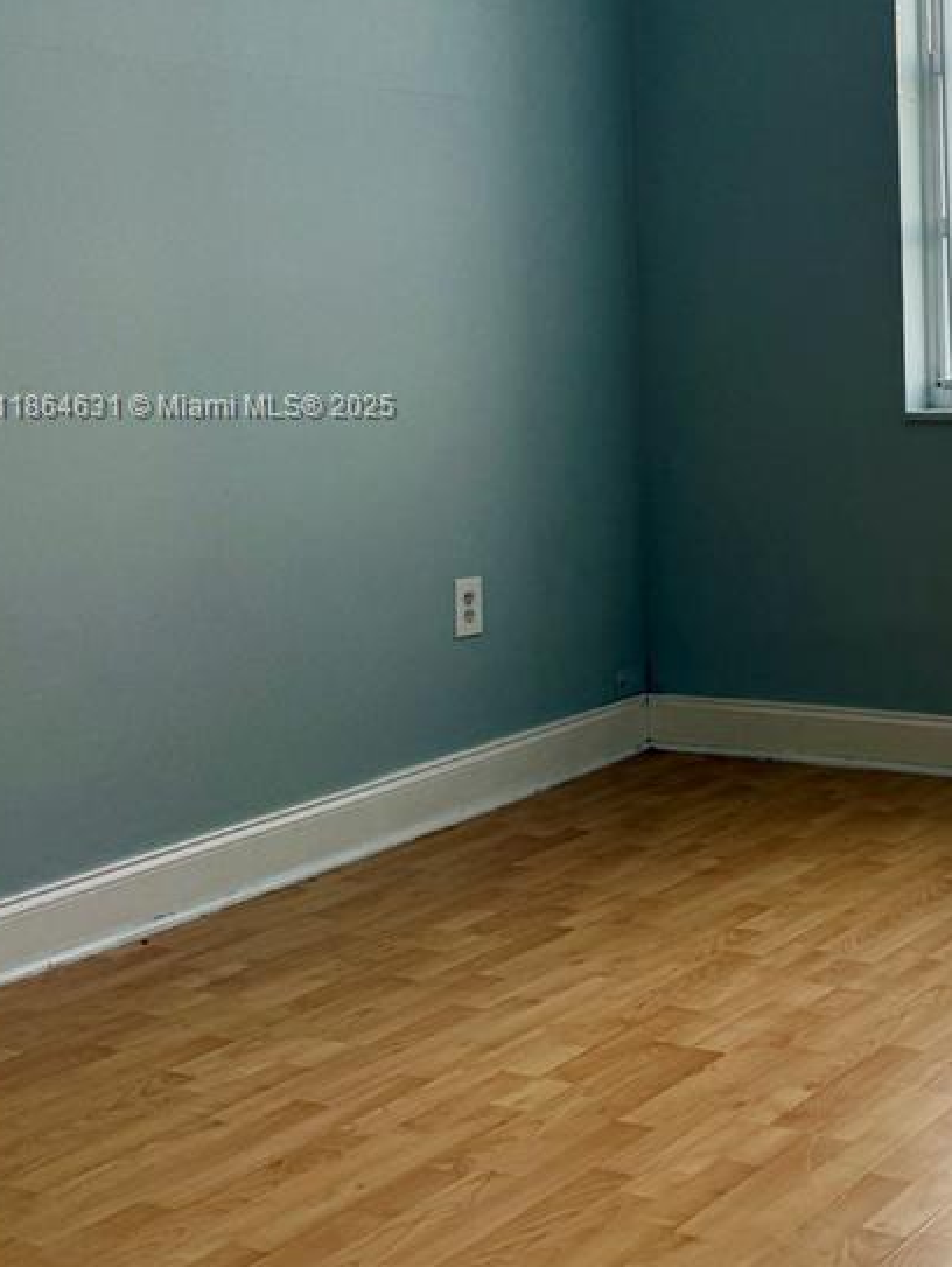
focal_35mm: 53
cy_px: 408
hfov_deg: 25.7
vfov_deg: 35.7
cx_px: 1017
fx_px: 1941
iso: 100
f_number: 1.78
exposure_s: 1/259
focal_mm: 6.76
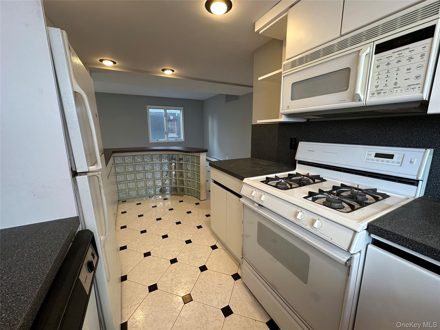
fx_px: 178
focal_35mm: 14
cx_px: 220
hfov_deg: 102.1
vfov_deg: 85.7
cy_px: 165
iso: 160
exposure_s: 1/60
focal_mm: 2.22
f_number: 2.2
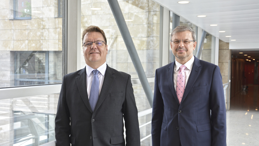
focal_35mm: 48
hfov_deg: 42.9
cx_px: 128
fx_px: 330
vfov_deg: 24.9
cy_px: 80
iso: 400
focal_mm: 30
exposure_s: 1/125
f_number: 5.6
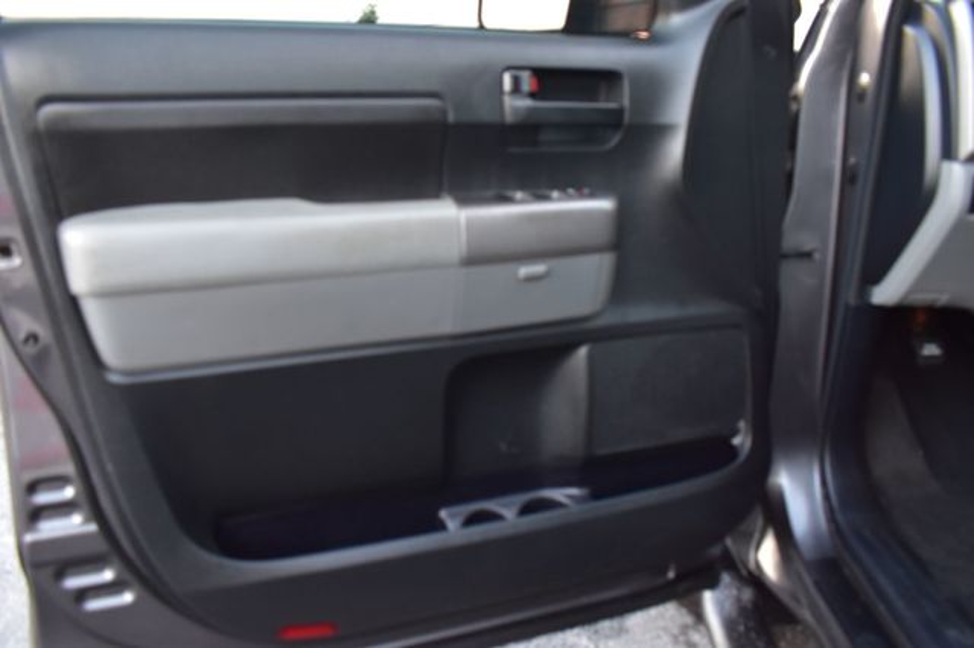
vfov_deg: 47.9
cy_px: 324
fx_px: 730
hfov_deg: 67.4
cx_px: 487
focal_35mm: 27
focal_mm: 18
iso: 900
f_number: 6.3
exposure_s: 1/15
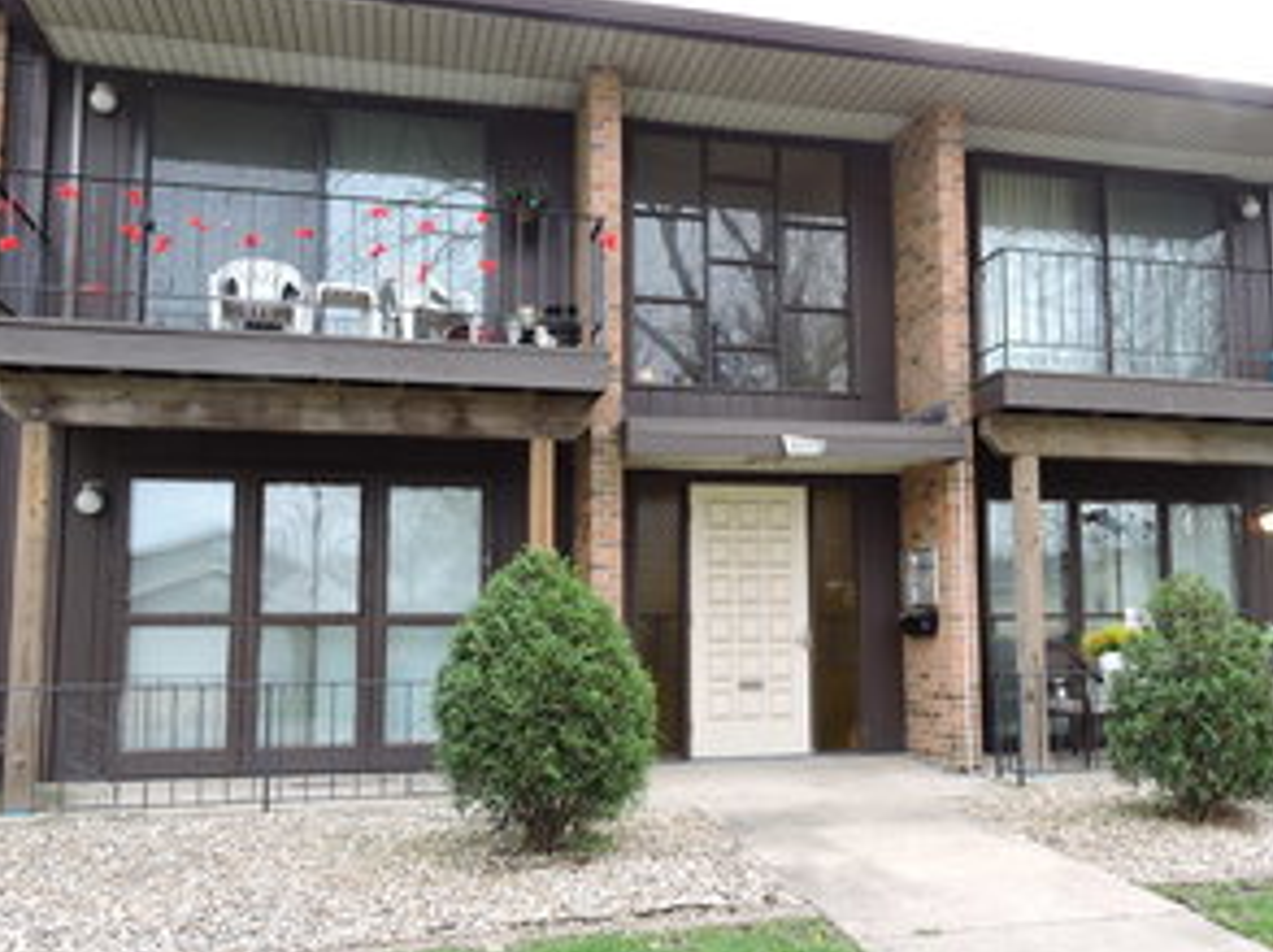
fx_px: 1286
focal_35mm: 35
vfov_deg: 40.6
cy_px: 504
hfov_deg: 52.2
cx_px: 780
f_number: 3.3
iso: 100
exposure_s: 1/160
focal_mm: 4.3
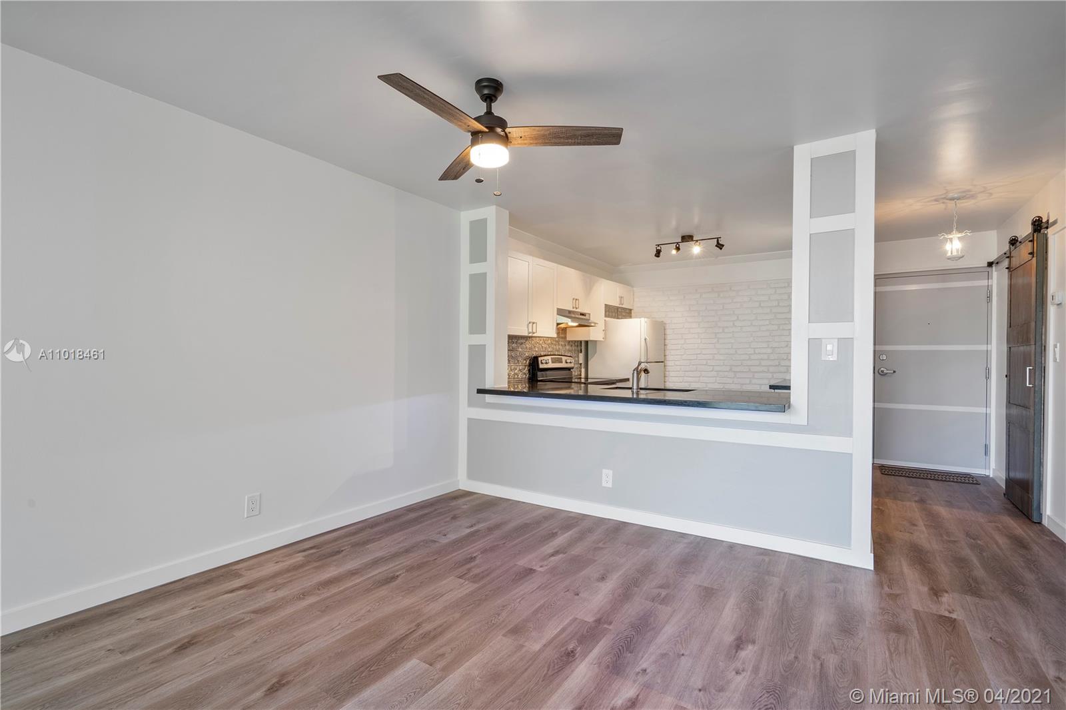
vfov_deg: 73.7
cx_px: 533
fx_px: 474
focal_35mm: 16
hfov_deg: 96.7
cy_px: 355
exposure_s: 1/4
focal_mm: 16
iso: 250
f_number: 9.5
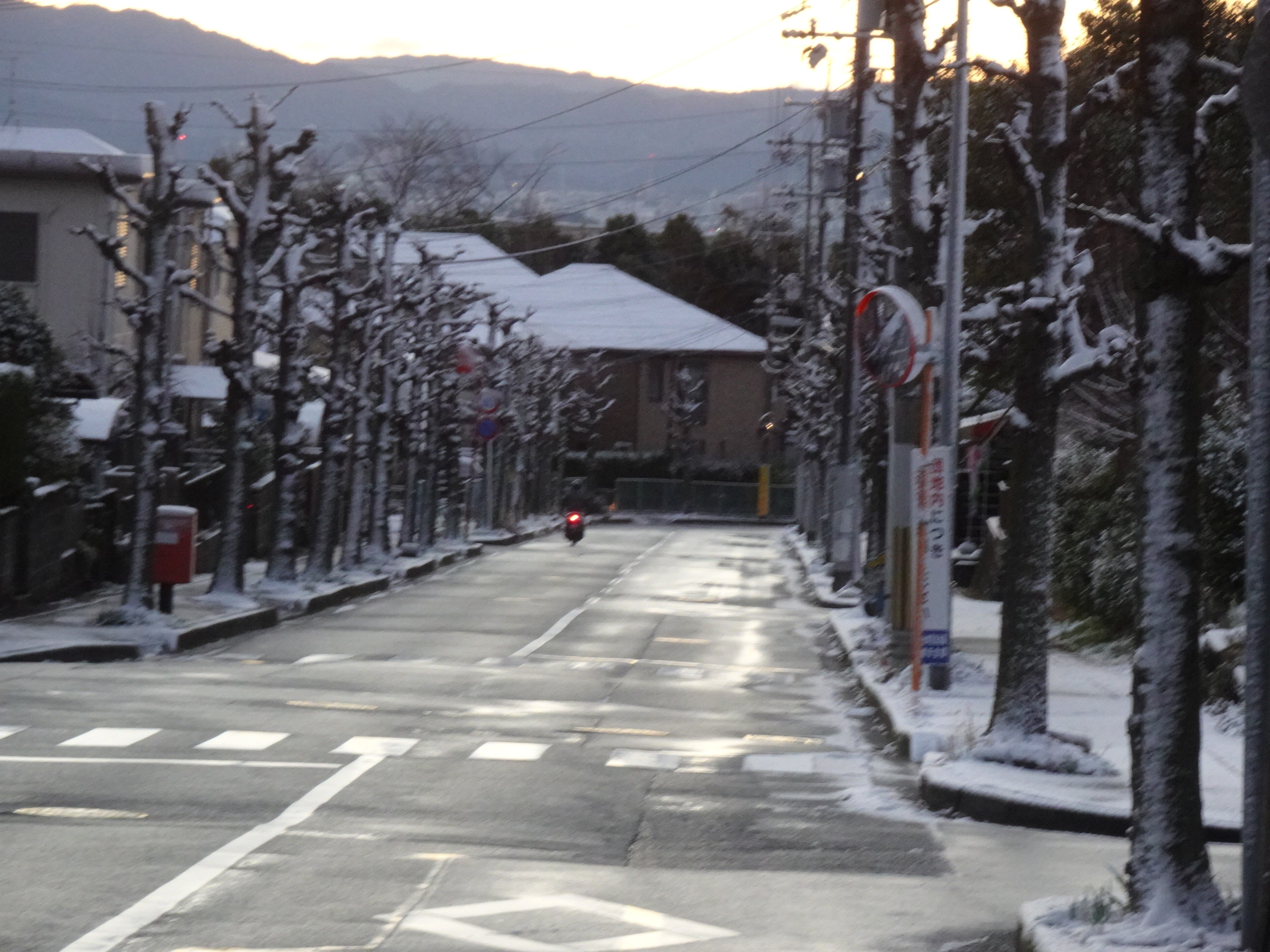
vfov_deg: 7.3
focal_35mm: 203
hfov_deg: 9.7
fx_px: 7448
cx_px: 635
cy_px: 476
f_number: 6.3
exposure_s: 1/30
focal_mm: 32.19
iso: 800
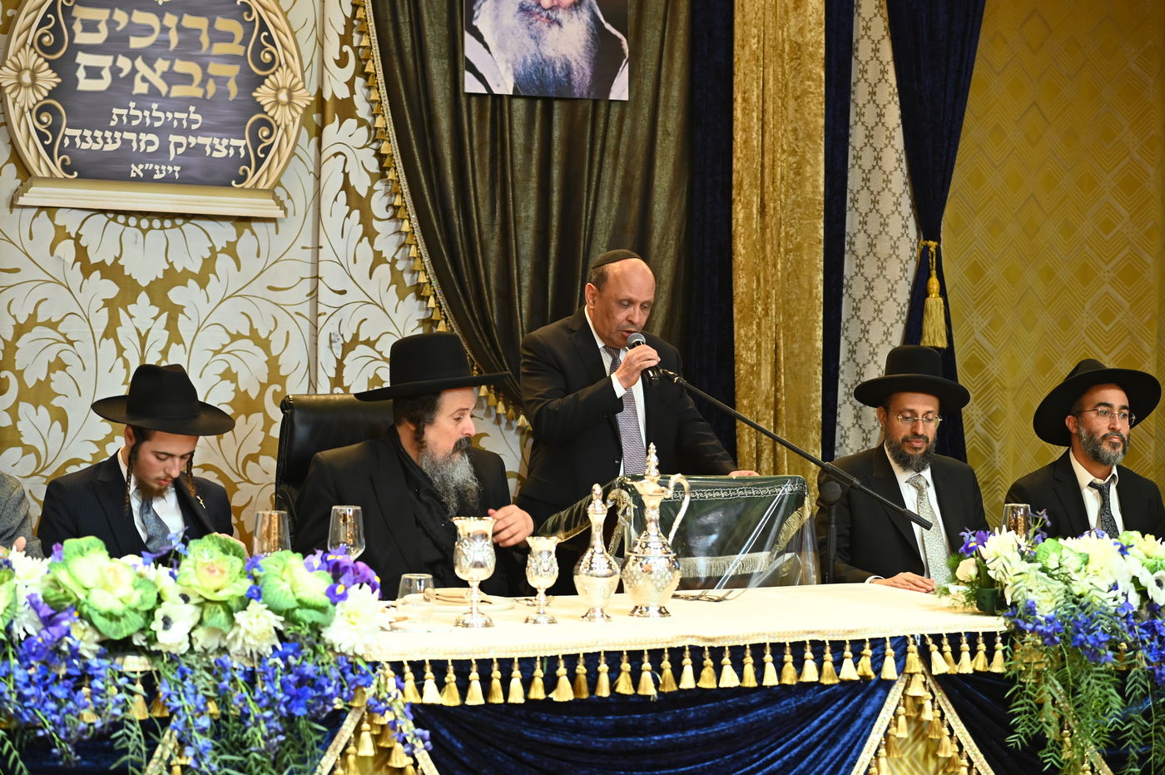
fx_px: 2263
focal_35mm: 70
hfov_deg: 28.9
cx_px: 582
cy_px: 388
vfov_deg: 19.4
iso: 2500
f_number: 4.5
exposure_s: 1/200
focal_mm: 70
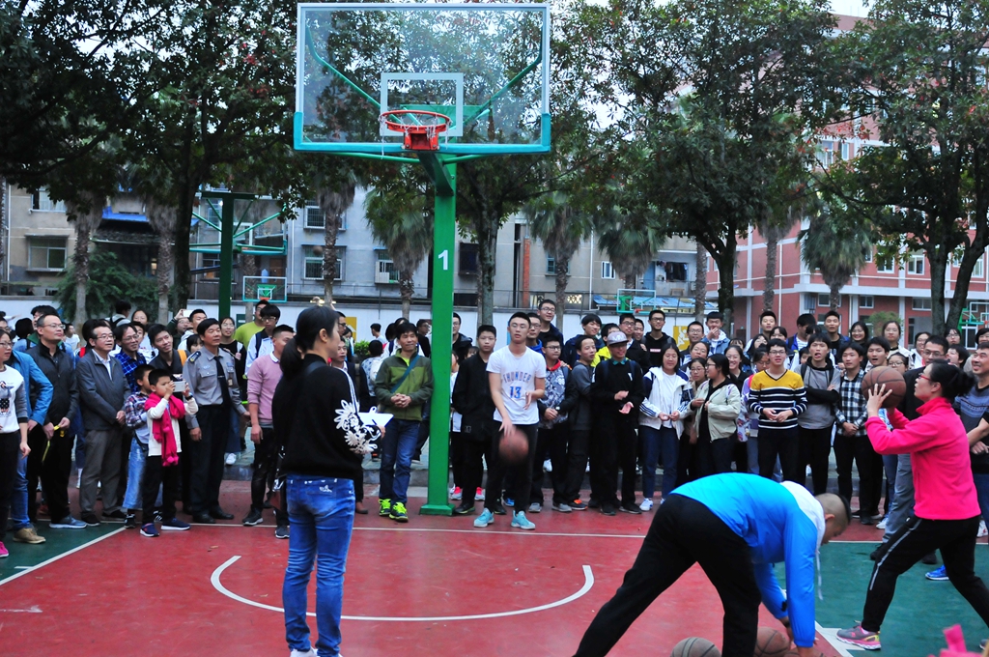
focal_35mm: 36
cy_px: 328
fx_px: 988
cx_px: 494
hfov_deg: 53.2
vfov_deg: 36.8
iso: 1250
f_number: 2.8
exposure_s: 1/50
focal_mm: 24
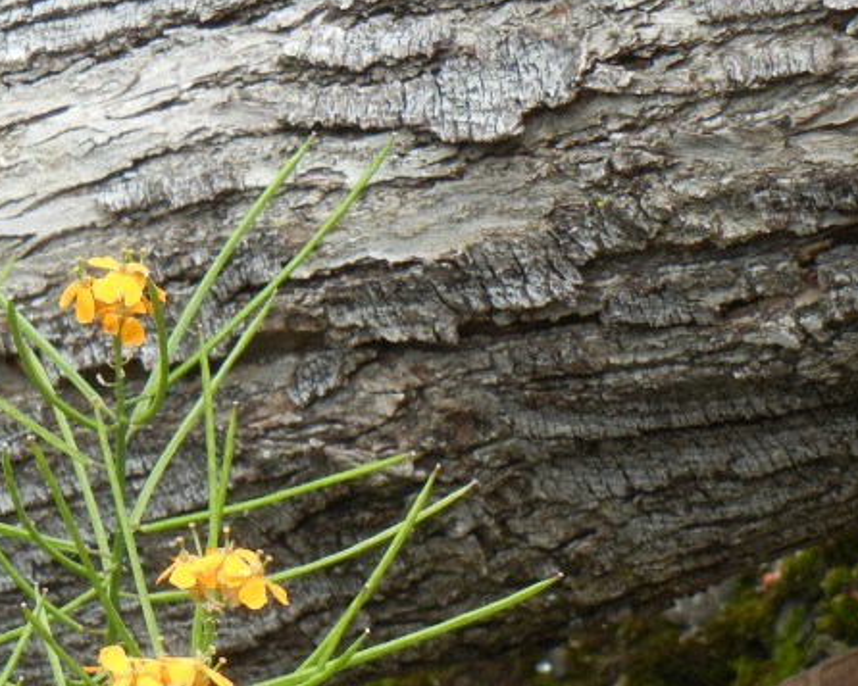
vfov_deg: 5.9
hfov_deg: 7.4
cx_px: -13
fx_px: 6604
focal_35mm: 260
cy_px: 686
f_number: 4.6
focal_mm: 20.9
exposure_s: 1/182
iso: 160
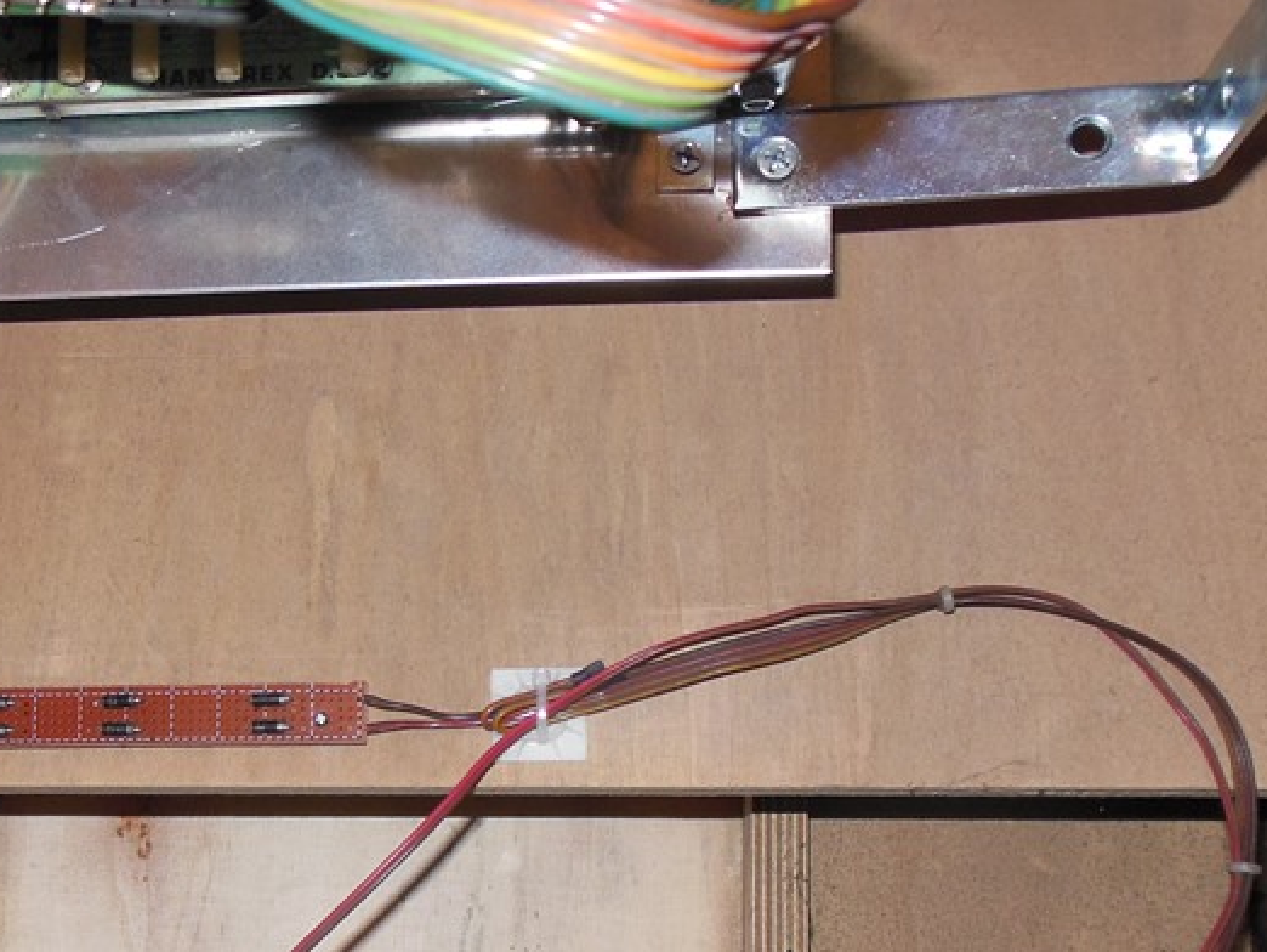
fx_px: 1794
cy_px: 699
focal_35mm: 49
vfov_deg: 29.3
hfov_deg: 37.1
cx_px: 197
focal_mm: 4.5
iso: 125
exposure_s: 1/25
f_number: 3.2
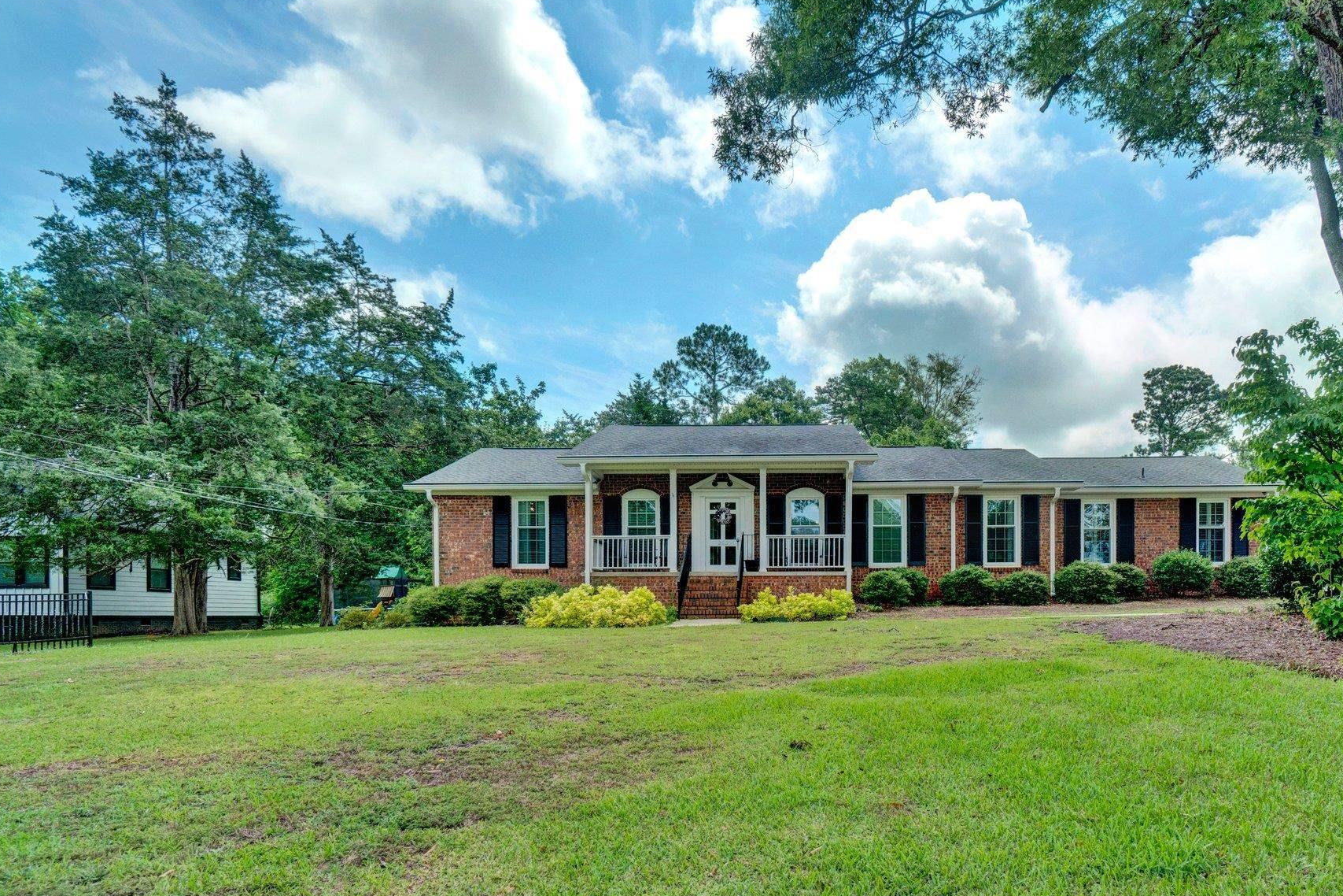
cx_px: 794
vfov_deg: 67.1
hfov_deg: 89.1
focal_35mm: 18
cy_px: 393
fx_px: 671
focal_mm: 10
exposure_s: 1/640
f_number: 8
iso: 400
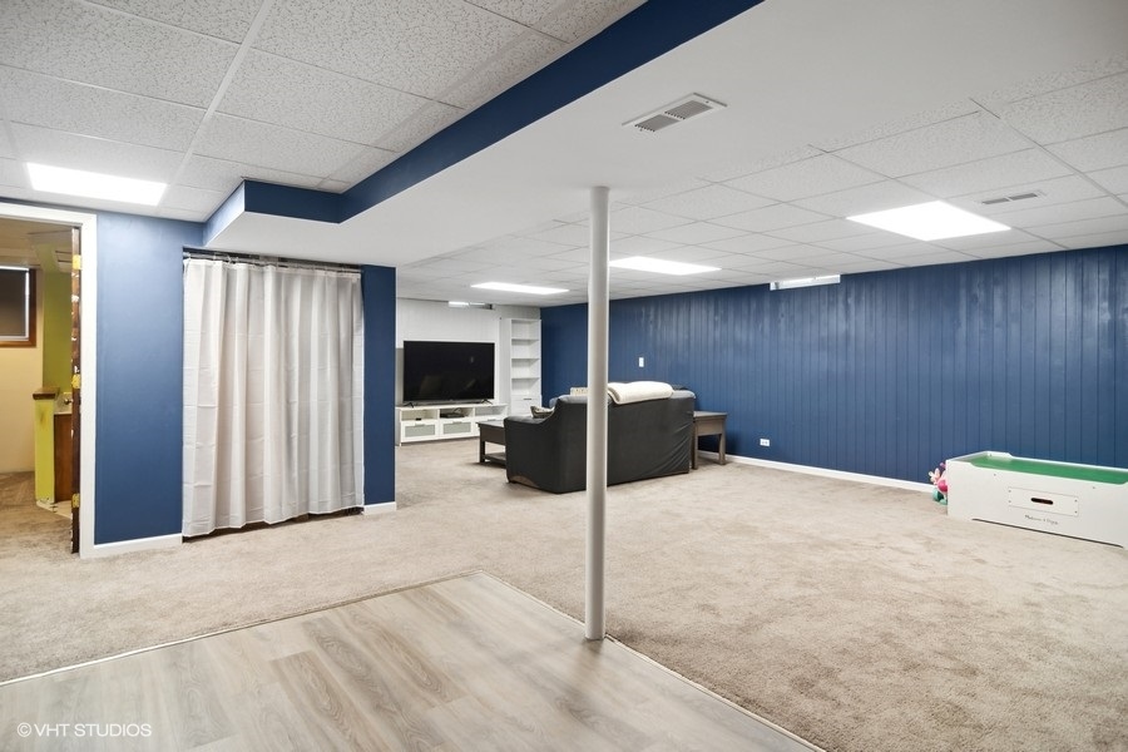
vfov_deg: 67.4
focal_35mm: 18
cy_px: 376
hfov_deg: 90.0
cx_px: 564
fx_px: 564
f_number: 9
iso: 200
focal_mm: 12
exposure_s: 1/15
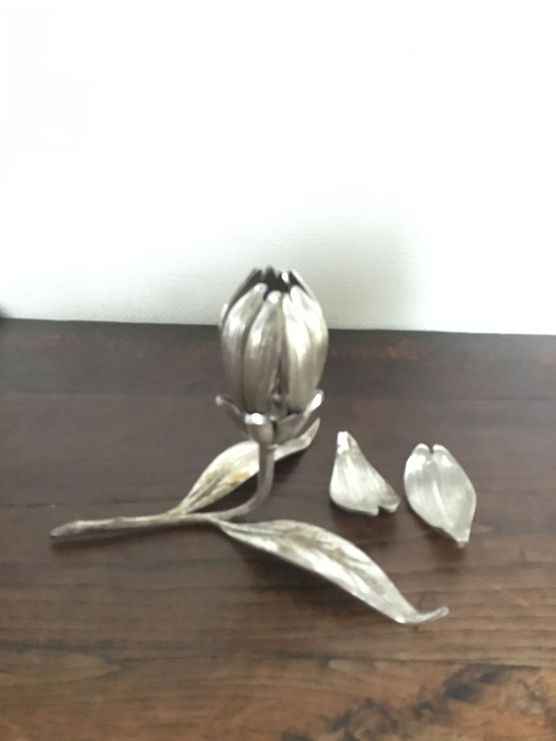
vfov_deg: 61.7
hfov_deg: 48.2
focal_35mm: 29
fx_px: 621
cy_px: 370
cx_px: 278
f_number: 2.2
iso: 2000
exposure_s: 1/17
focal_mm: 4.15
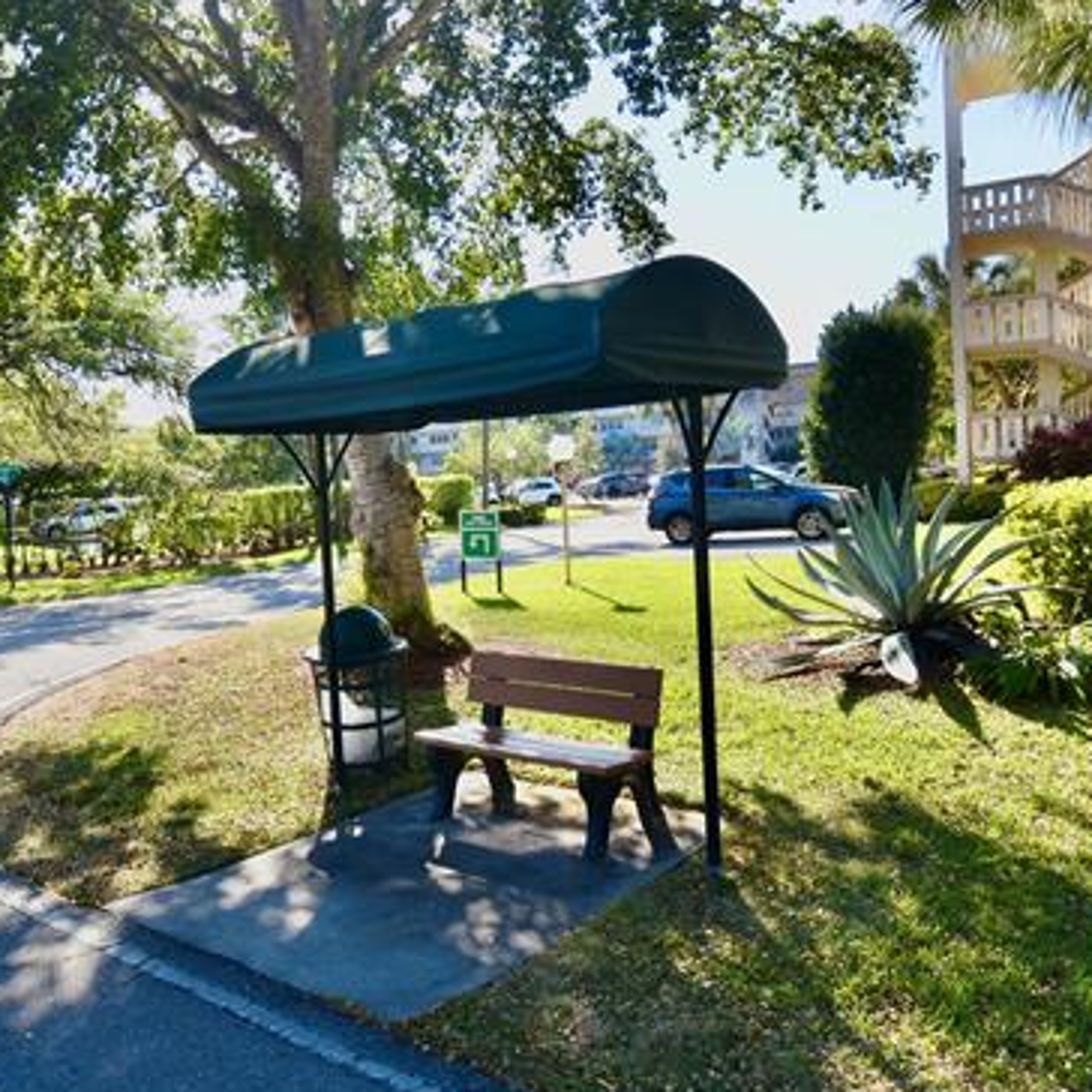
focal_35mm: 28
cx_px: 414
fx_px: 999
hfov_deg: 56.7
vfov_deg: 57.3
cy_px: 532
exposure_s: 1/250
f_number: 8
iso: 200
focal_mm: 10
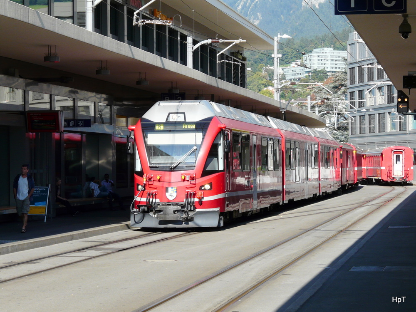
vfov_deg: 12.3
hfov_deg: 16.4
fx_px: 1442
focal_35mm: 120
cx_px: 208
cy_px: 156
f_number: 5.6
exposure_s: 1/320
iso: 100
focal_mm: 19.7
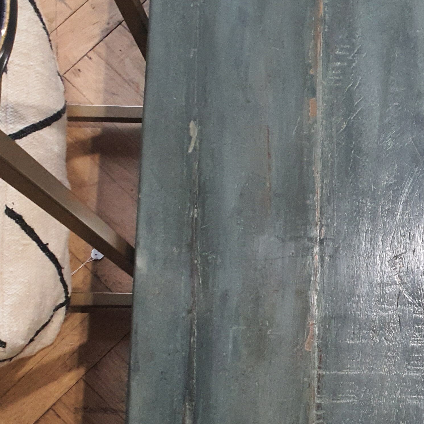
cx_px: 411
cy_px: 320
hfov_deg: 26.4
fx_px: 859
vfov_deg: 27.3
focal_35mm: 62
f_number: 2.4
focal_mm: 4.3
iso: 320
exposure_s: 1/50
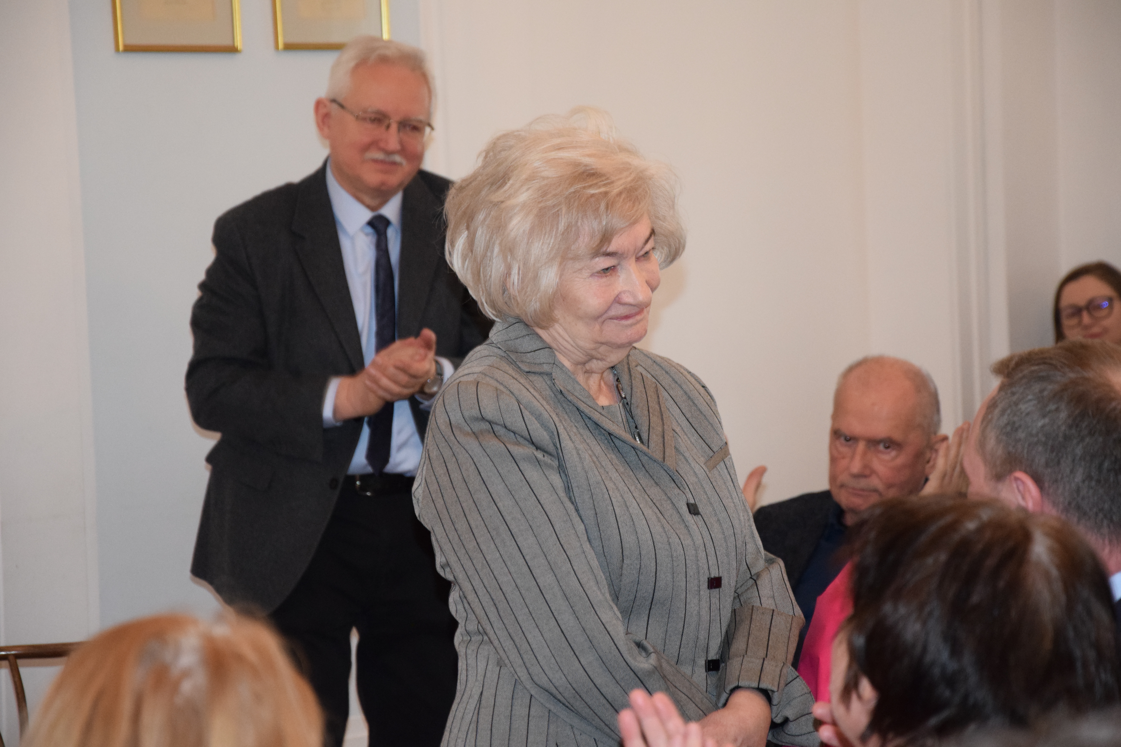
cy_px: 374
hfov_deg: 14.9
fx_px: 4297
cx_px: 560
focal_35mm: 138
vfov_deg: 9.9
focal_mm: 92
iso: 2500
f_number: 5.6
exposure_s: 1/60
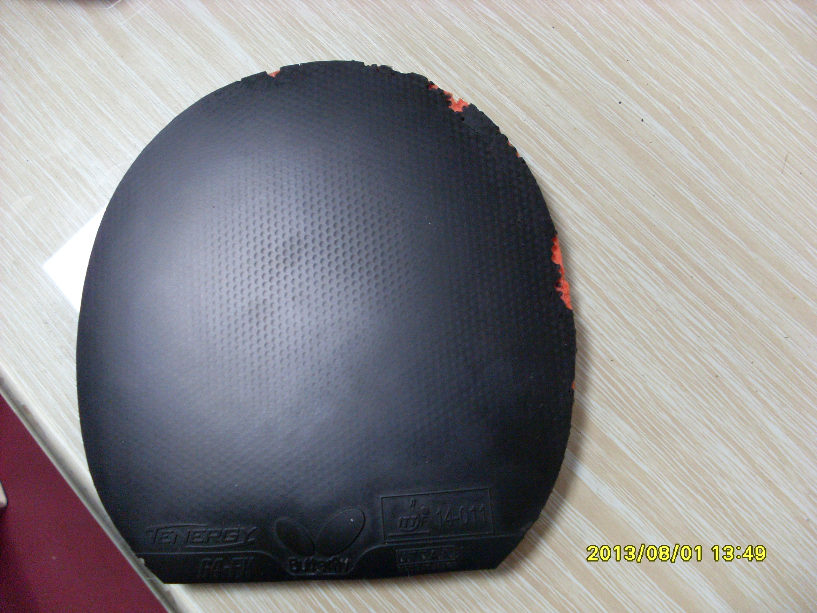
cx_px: 408
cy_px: 306
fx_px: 897
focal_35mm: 38
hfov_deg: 49.0
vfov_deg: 37.7
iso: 200
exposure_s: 1/30
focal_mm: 6.3
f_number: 3
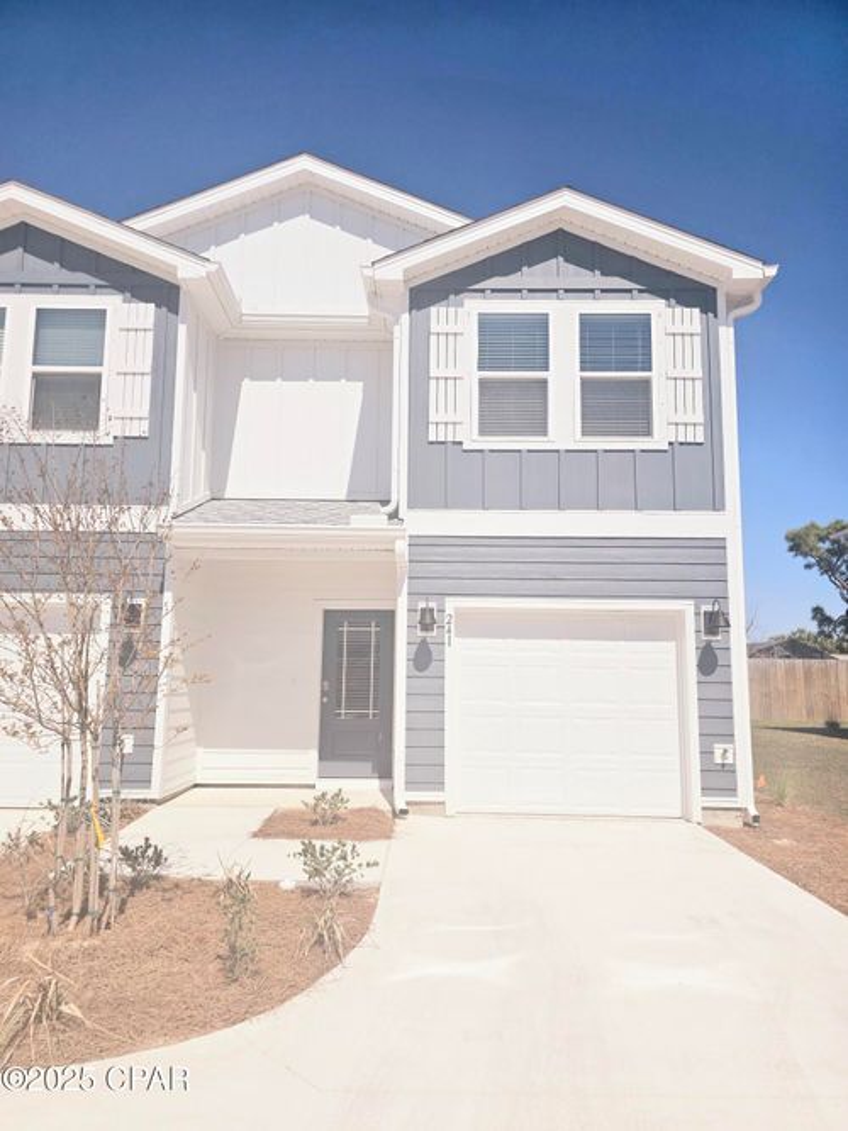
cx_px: 424
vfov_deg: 73.9
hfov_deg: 58.9
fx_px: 751
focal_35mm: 23
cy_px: 566
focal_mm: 6.3
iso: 12
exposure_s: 1/2000
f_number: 1.7
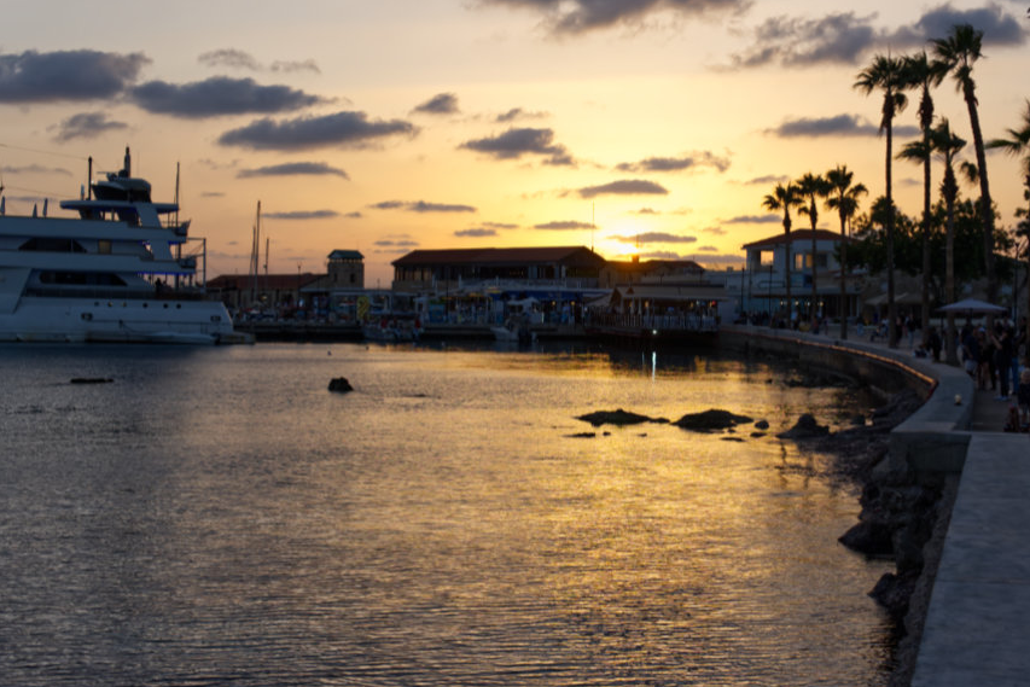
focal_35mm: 54
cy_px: 333
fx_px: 1545
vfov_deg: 25.1
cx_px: 616
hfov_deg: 36.7
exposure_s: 1/500
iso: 100
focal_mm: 30
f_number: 4.5
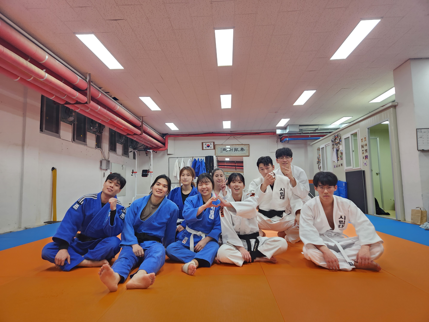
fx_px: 285
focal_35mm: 23
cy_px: 161
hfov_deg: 73.9
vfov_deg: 58.9
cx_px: 214
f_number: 1.8
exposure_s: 1/120
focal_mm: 5.4
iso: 160
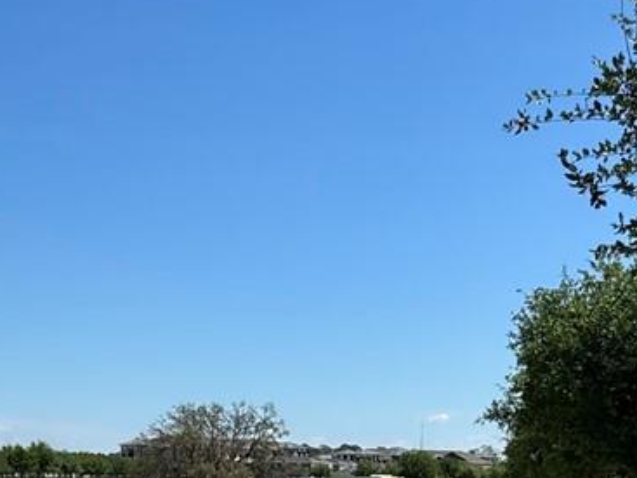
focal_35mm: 61
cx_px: 408
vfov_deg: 24.0
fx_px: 1122
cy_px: 266
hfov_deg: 31.5
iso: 50
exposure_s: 1/2208
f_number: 2.2
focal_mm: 2.22
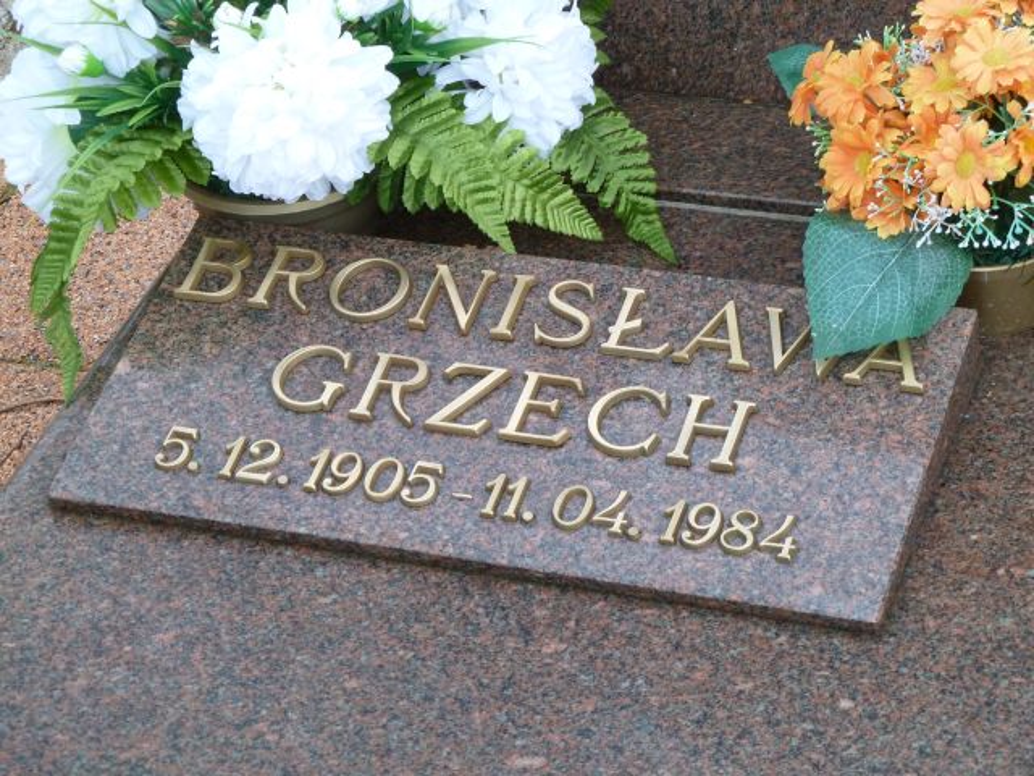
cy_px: 388
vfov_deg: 13.3
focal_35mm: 111
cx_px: 517
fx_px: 3316
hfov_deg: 17.7
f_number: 4.4
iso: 250
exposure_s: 1/40
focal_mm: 18.2
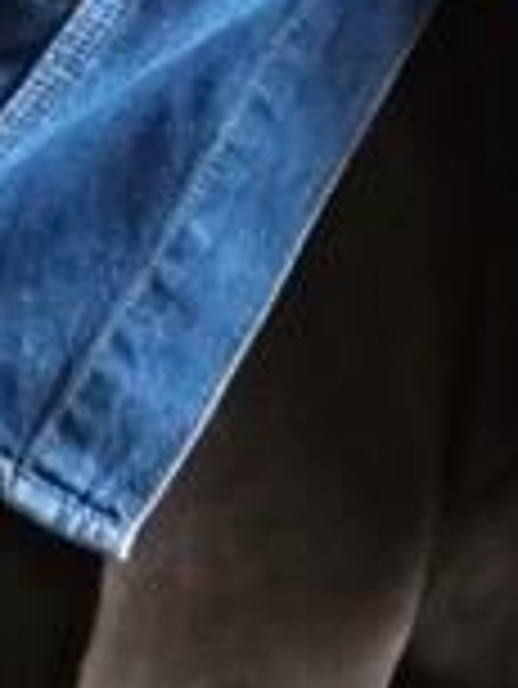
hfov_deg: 2.4
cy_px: -731
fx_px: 12433
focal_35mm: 624
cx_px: 270
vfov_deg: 3.2
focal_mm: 56
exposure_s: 1/125
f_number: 4
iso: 2500
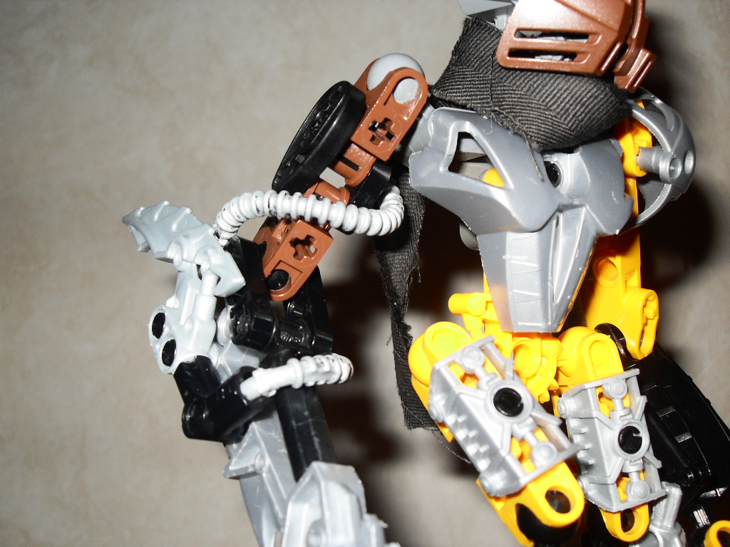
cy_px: 274
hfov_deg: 50.1
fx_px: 780
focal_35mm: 37
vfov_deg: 38.7
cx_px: 365
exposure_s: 1/45
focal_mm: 6.3
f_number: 2.8
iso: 100
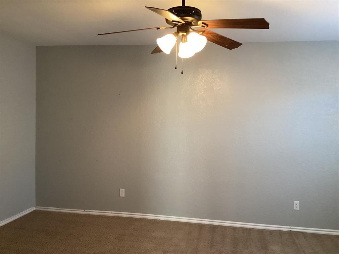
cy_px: 127
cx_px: 170
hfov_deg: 58.4
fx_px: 304
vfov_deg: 45.4
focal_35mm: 31
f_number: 2.4
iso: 320
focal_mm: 3.3
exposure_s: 1/60
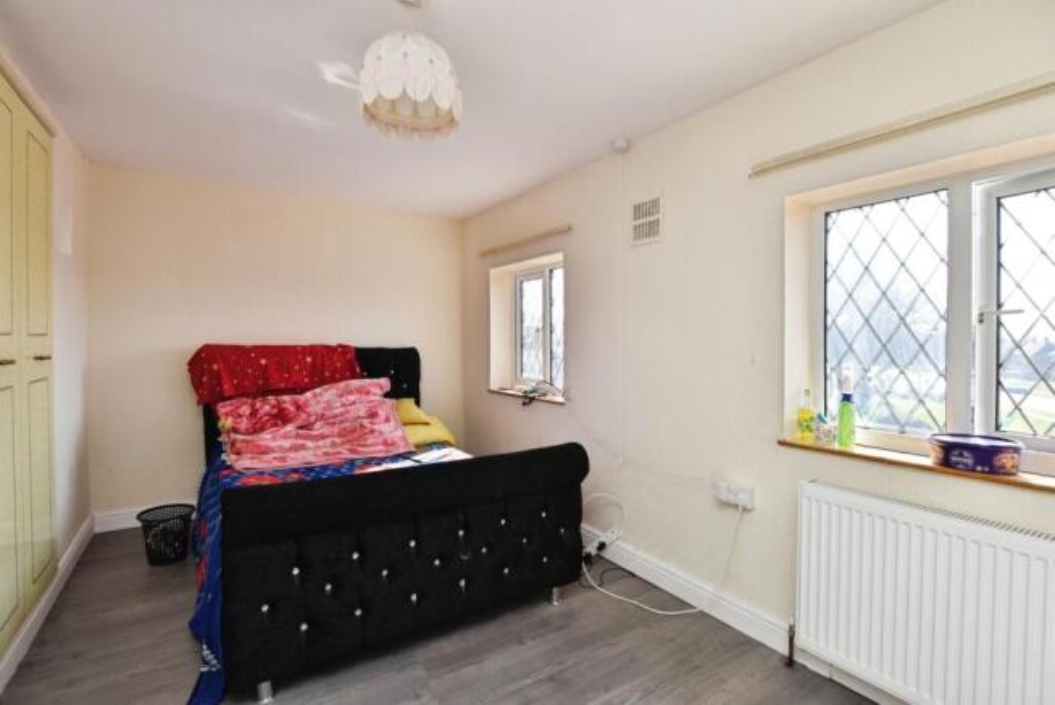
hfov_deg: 96.7
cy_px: 352
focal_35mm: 16
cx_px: 528
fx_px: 469
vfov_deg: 73.8
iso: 400
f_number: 7.1
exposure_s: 1/160
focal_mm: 16
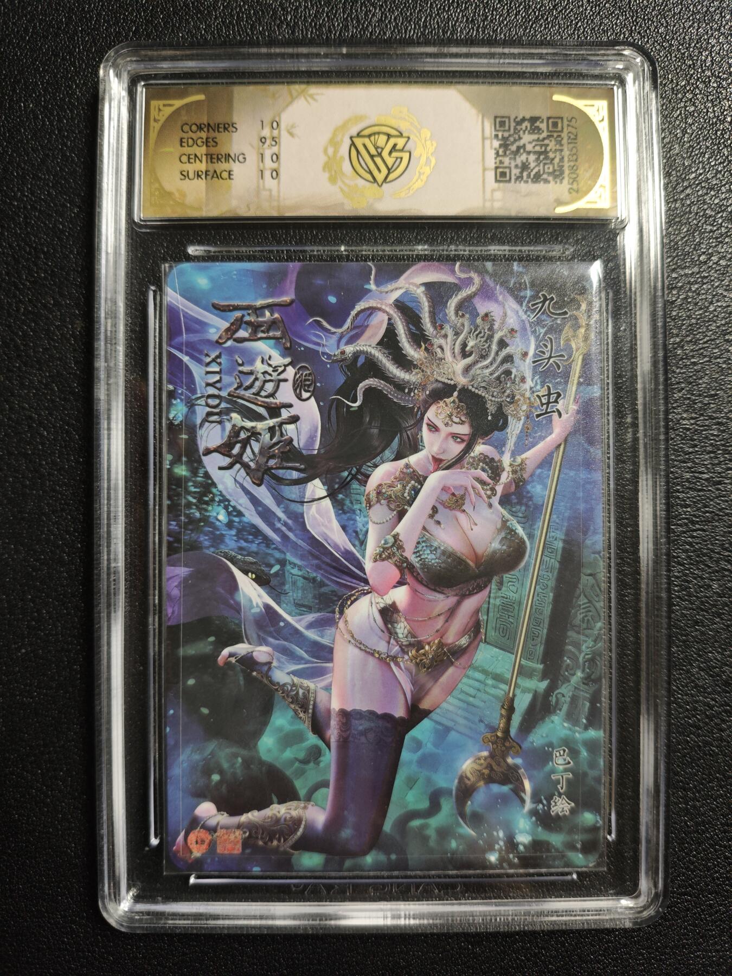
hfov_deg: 53.1
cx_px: 366
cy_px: 488
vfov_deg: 67.3
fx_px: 733
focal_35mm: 26
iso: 400
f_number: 1.5
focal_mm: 4.94
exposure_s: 1/100
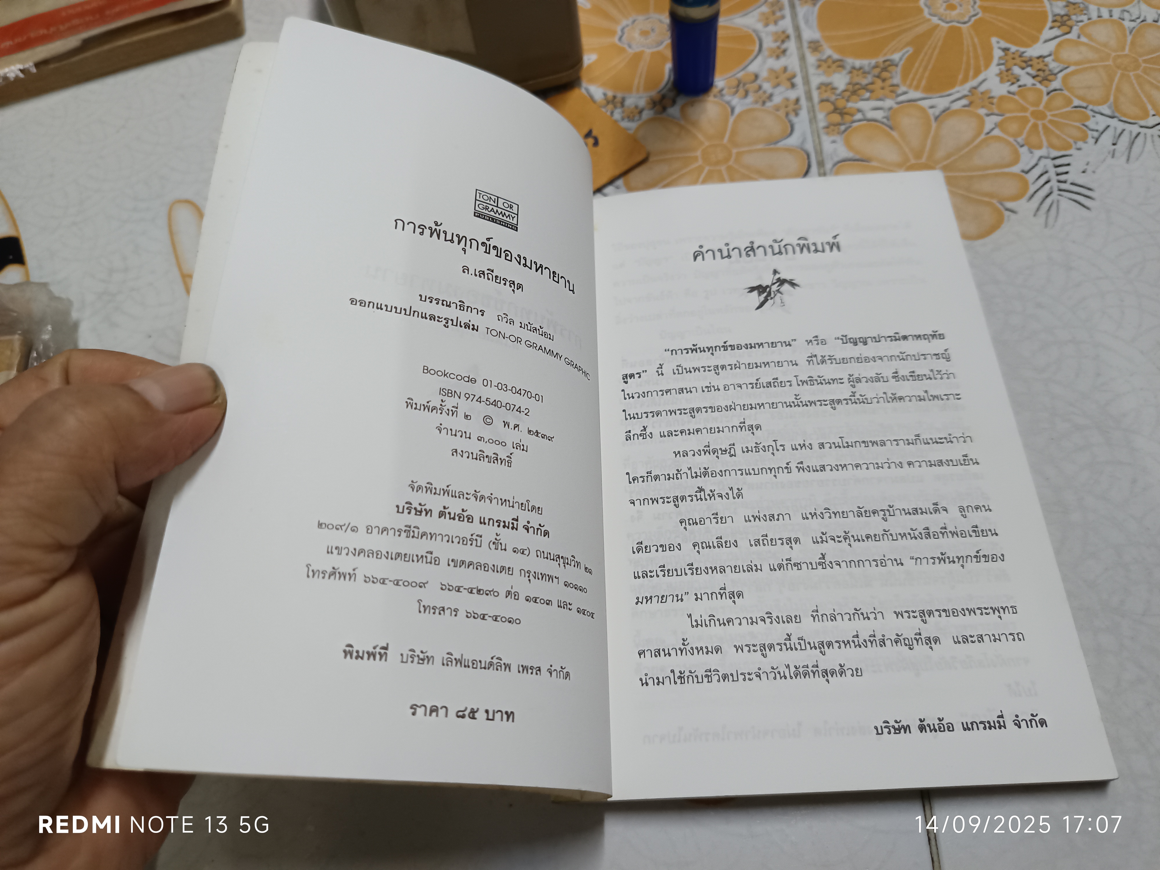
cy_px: 435
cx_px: 580
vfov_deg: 56.8
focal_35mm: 24
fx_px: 804
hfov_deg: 71.6
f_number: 1.7
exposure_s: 1/33.3
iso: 849
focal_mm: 5.31
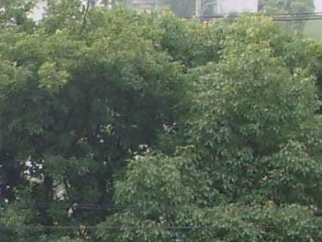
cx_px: -577
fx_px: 2411
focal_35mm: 259
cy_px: 281
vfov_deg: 5.7
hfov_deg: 7.0
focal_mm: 6.6
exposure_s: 1/250
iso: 50
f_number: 3.5
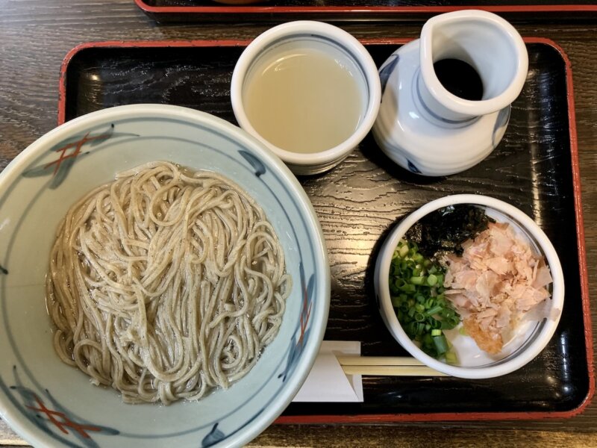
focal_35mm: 26
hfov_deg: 67.3
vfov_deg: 53.1
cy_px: 224
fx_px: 448
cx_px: 298
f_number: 1.8
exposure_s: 1/40
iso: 400
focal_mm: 4.25
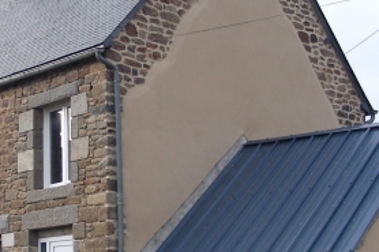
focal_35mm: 97
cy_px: 178
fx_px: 1021
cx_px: 71
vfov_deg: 14.1
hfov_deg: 20.8
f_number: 3.5
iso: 50
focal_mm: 6.3
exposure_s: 1/130
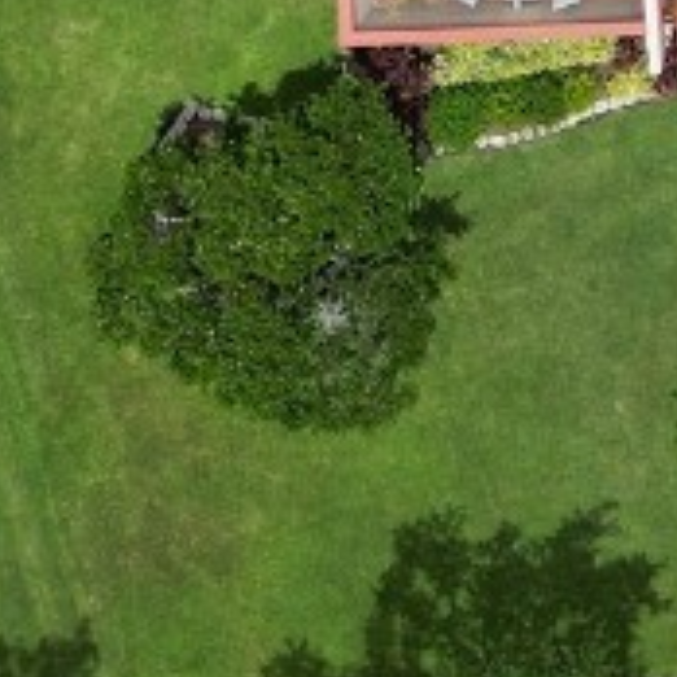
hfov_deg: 13.5
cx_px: 868
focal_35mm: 125
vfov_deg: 12.2
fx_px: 2766
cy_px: -720
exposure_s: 1/3000
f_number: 1.7
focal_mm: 6.72
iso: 110
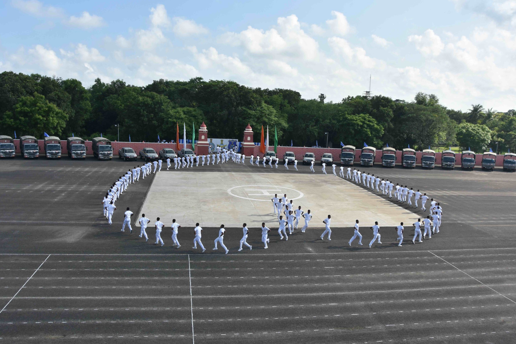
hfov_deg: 65.5
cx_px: 250
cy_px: 171
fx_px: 401
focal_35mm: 28
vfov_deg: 46.4
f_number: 8
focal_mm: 18
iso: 220
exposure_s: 1/500
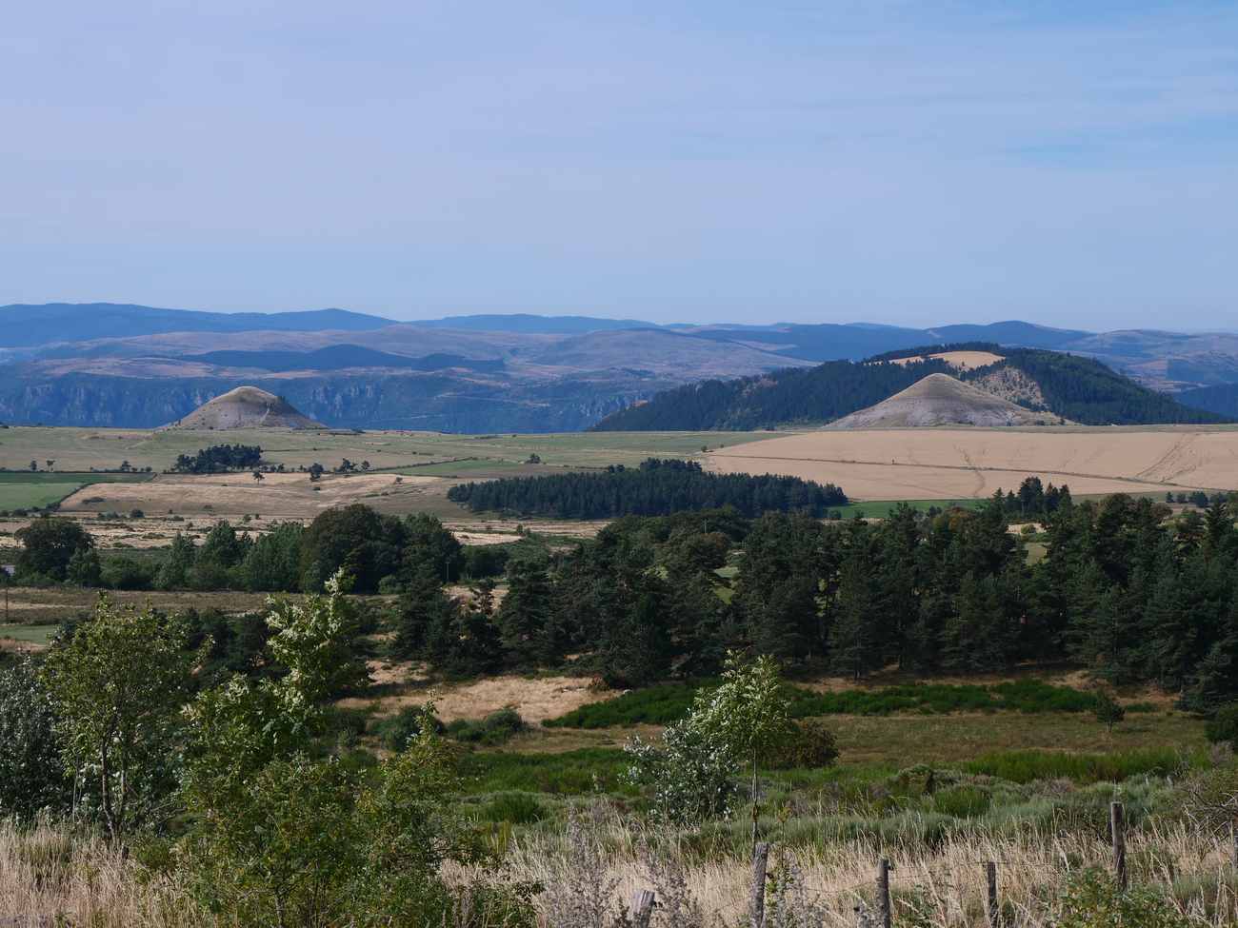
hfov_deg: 22.8
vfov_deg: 17.2
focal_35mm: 86
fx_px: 3076
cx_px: 619
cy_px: 464
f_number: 10
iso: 200
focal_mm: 43
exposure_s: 1/500
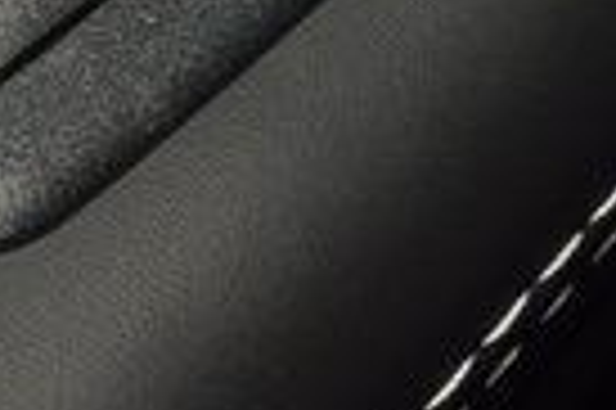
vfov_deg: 2.8
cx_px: -99
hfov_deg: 4.2
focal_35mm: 491
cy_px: -106
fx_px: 8391
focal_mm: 70
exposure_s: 1/125
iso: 100
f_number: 8
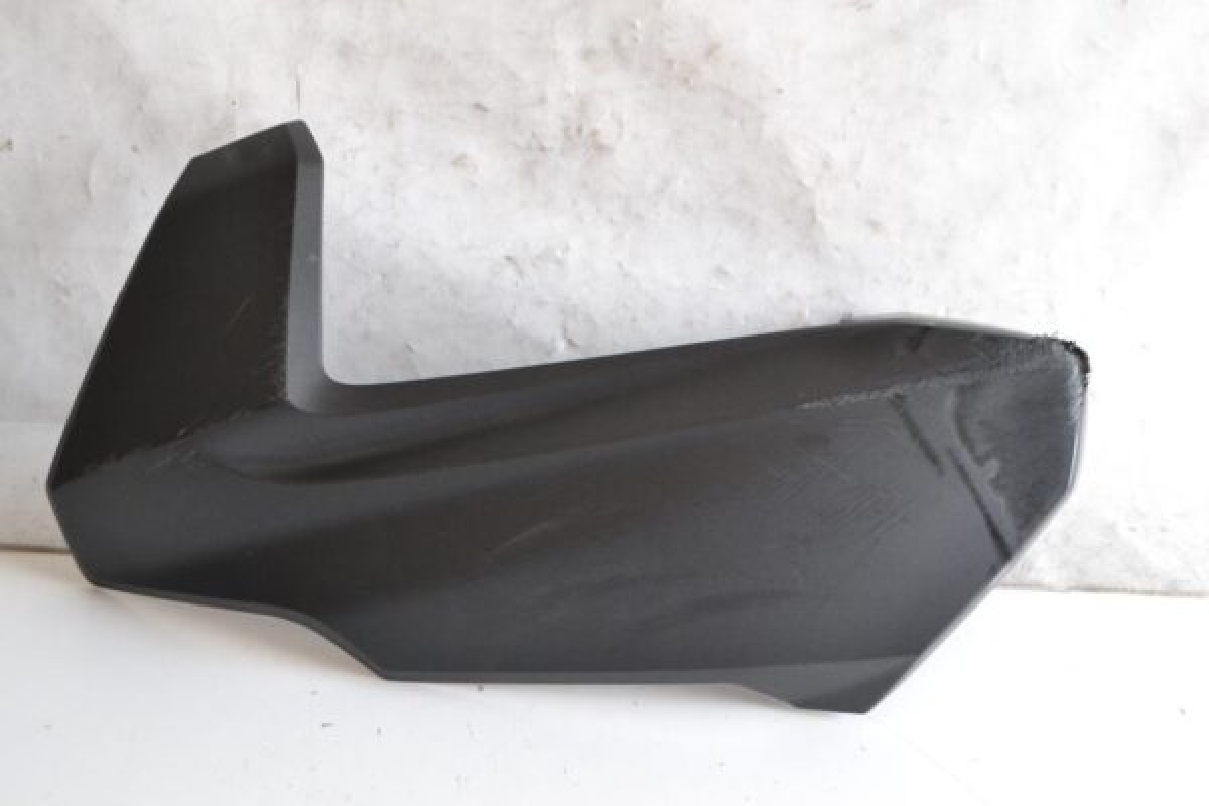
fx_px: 1511
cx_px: 604
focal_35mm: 45
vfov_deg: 29.9
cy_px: 403
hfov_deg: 43.6
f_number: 5.6
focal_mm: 30
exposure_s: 1/200
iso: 1600
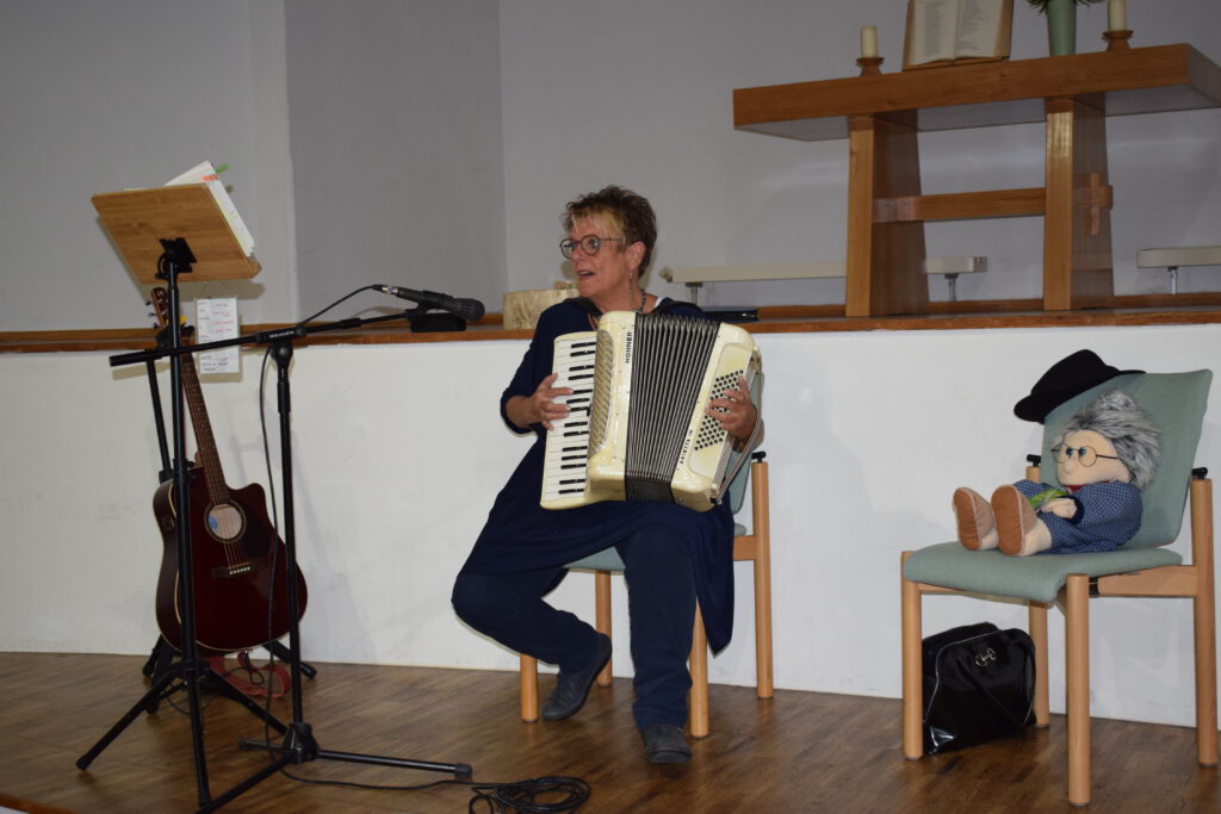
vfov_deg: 28.1
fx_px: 1628
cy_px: 407
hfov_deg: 41.1
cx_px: 610
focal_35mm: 48
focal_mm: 32
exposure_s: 1/60
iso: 1000
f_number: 4.5
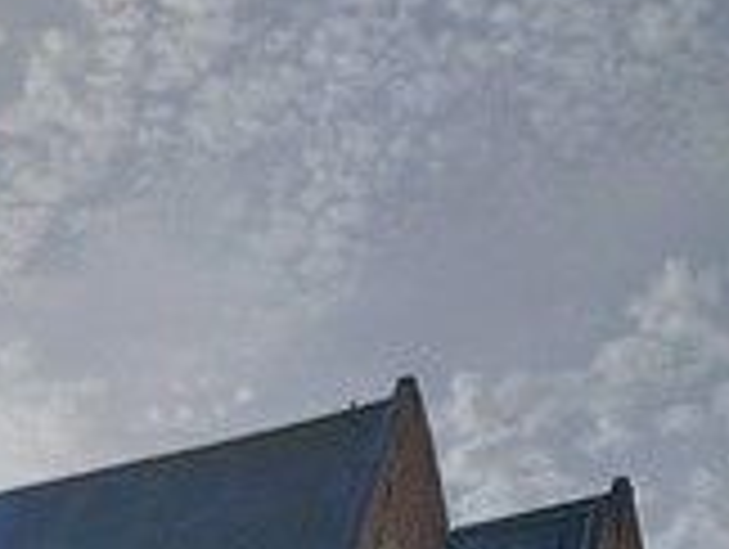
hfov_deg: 25.8
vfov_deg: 18.1
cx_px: 130
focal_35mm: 74
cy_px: 790
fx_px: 1561
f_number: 1.89
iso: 50
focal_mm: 5.89
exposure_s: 1/851
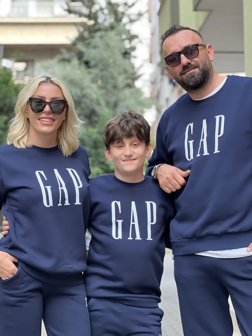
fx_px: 874
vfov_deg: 21.8
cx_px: 124
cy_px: 171
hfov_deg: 16.4
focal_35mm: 90
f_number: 2.8
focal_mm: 9
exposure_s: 1/121
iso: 125
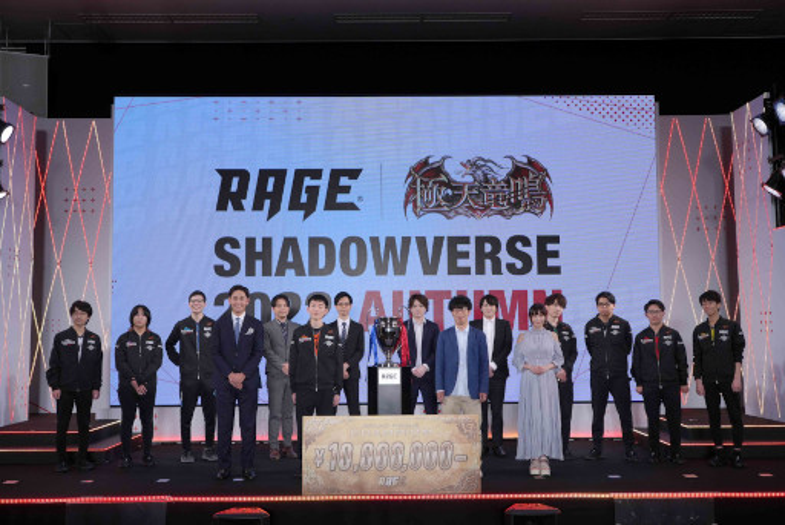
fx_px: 785
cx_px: 392
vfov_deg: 36.9
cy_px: 262
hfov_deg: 53.1
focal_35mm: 36
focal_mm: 36
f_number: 8
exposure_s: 1/200
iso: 1000
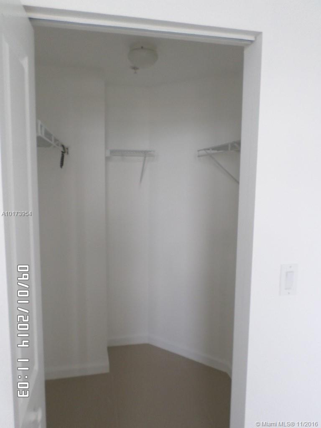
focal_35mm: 25
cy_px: 214
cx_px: 160
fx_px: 309
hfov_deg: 54.9
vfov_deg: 69.4
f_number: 2.5
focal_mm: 4.5
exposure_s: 1/45
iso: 80
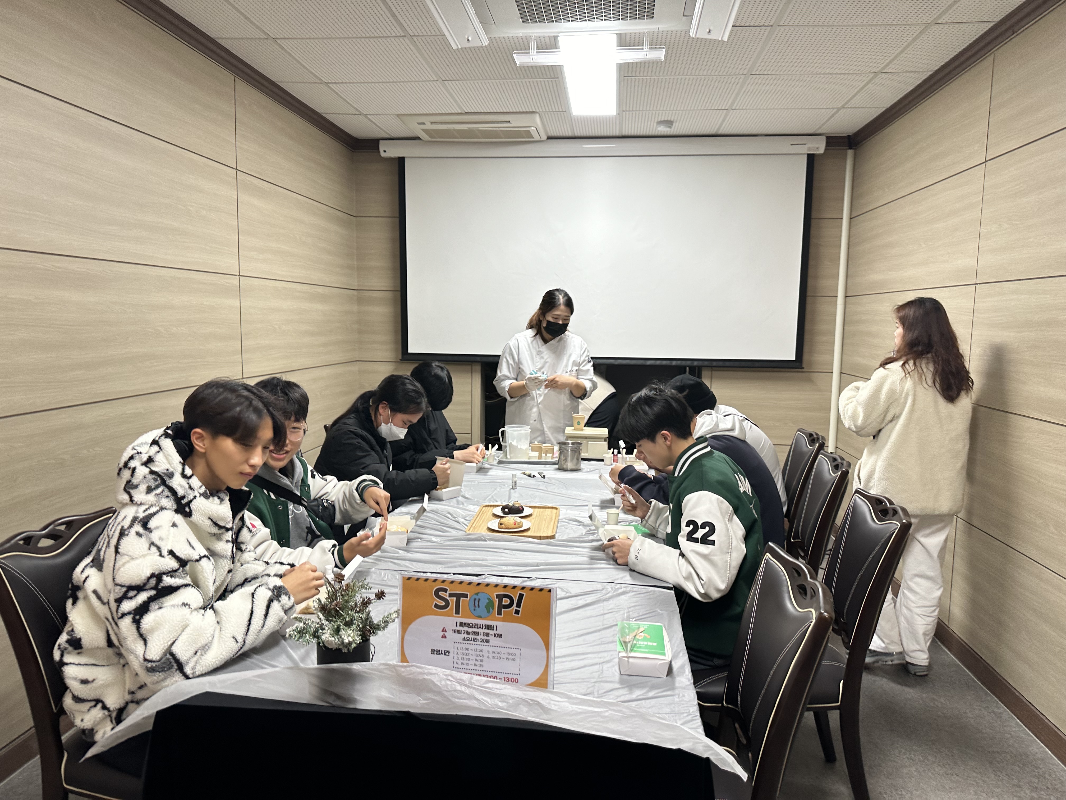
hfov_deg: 71.6
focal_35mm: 24
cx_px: 533
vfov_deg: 56.8
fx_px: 739
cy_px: 400
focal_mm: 6.86
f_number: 1.78
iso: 125
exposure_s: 1/60
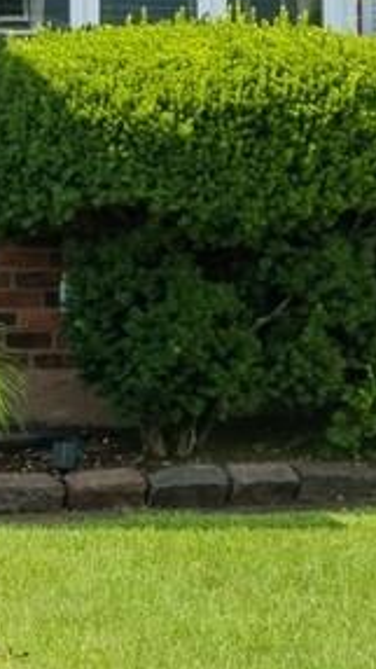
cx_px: -290
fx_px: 2337
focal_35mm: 132
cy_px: 124
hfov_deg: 8.8
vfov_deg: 16.1
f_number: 11
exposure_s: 1/400
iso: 400
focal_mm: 22.5
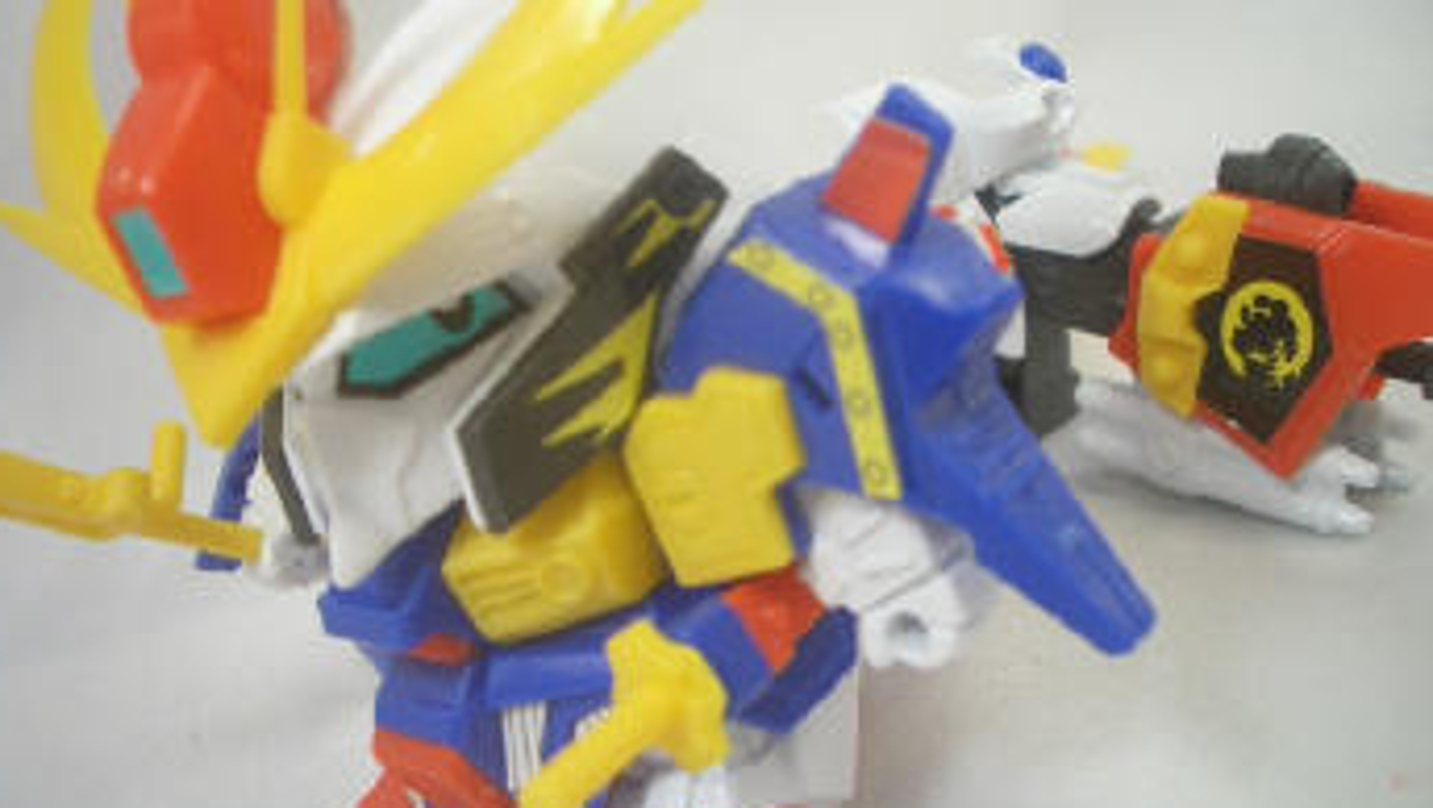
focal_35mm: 39
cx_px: 708
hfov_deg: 51.6
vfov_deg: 30.5
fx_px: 1483
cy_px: 416
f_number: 2.6
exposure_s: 1/80
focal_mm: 5.8
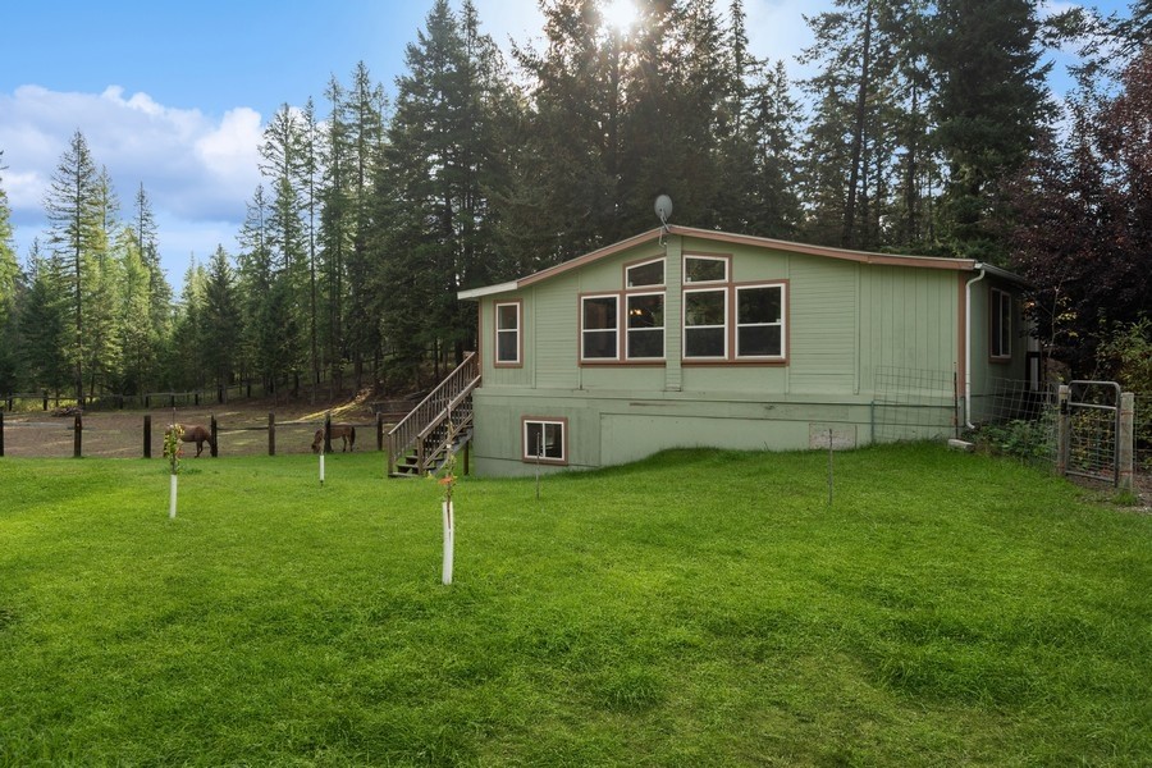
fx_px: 864
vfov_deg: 47.9
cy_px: 384
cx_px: 576
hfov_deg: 67.4
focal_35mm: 27
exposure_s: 1/320
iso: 100
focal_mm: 18
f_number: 6.3
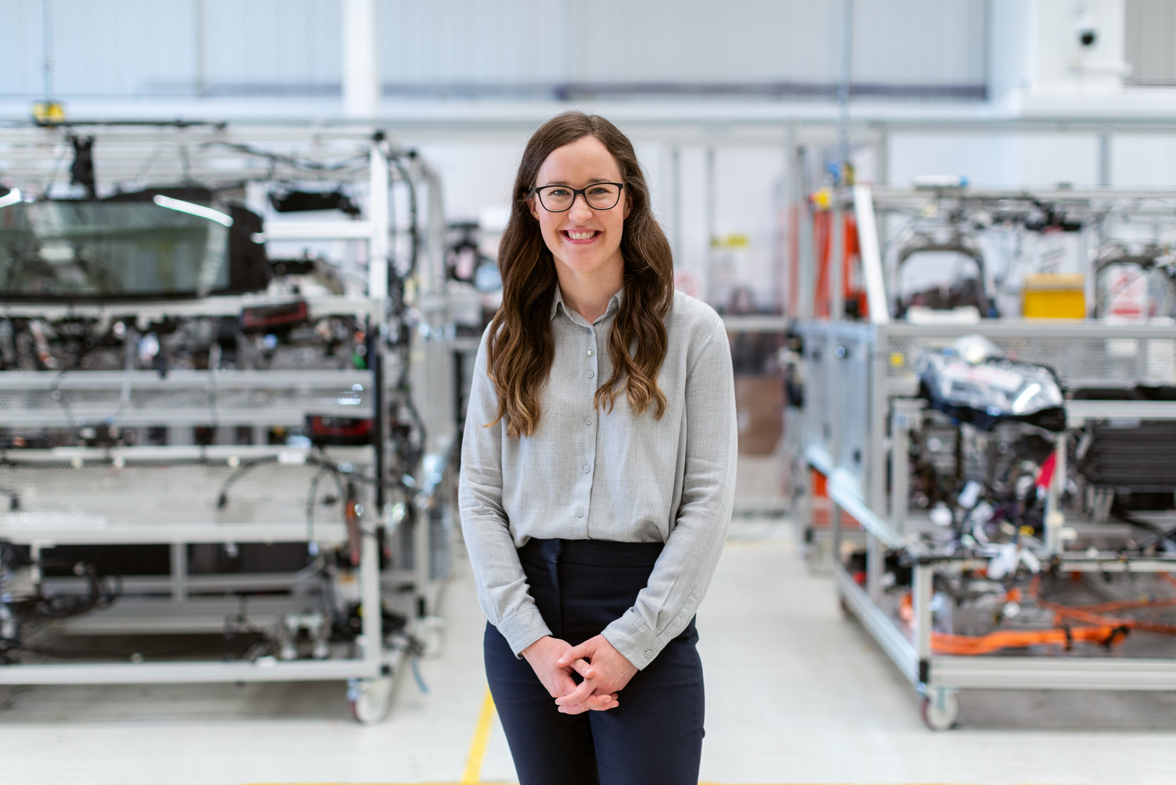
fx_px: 1732
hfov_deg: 37.5
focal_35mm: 53
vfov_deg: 25.5
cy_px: 388
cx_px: 581
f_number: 2
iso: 640
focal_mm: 50
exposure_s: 1/500
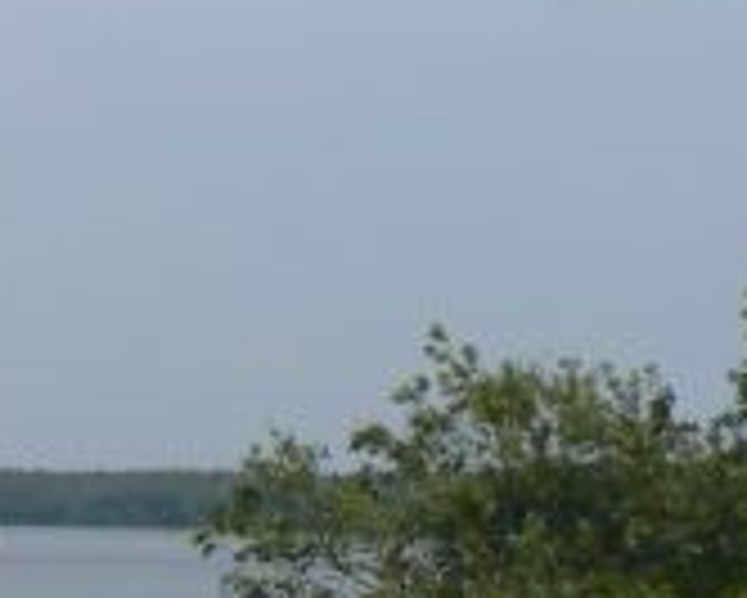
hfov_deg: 9.1
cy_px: 585
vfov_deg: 7.6
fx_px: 4491
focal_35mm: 203
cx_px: -558
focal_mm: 8.9
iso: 100
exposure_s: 1/500
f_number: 8
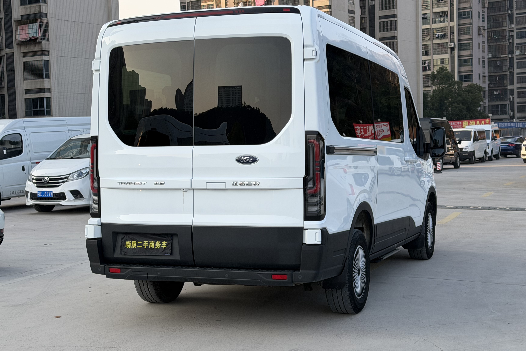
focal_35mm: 58
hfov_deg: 34.5
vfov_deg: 23.4
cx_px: 254
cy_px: 161
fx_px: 847
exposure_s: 1/1264
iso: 64
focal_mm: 6.76
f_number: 1.78
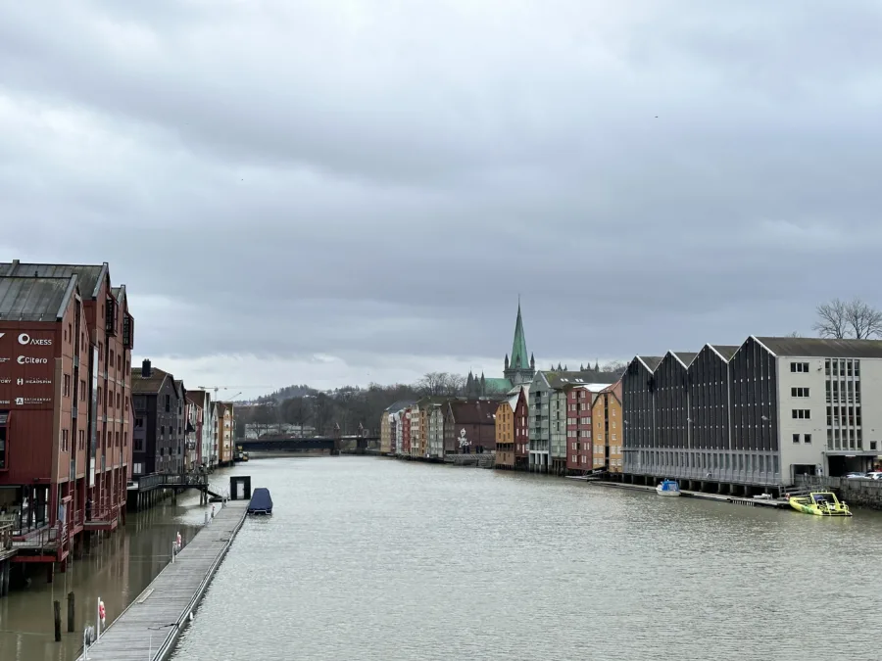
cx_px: 441
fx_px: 1223
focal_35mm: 48
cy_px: 330
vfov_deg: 30.3
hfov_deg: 39.7
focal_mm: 6.86
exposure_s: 1/623
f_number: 1.78
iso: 64
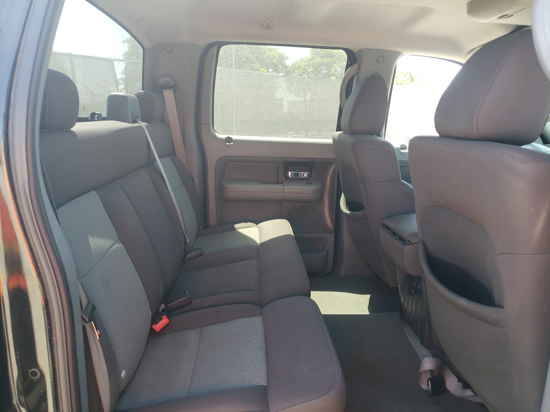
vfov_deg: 53.1
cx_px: 275
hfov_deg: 67.3
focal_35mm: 26
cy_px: 206
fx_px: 413
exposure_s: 1/133
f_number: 1.5
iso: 50
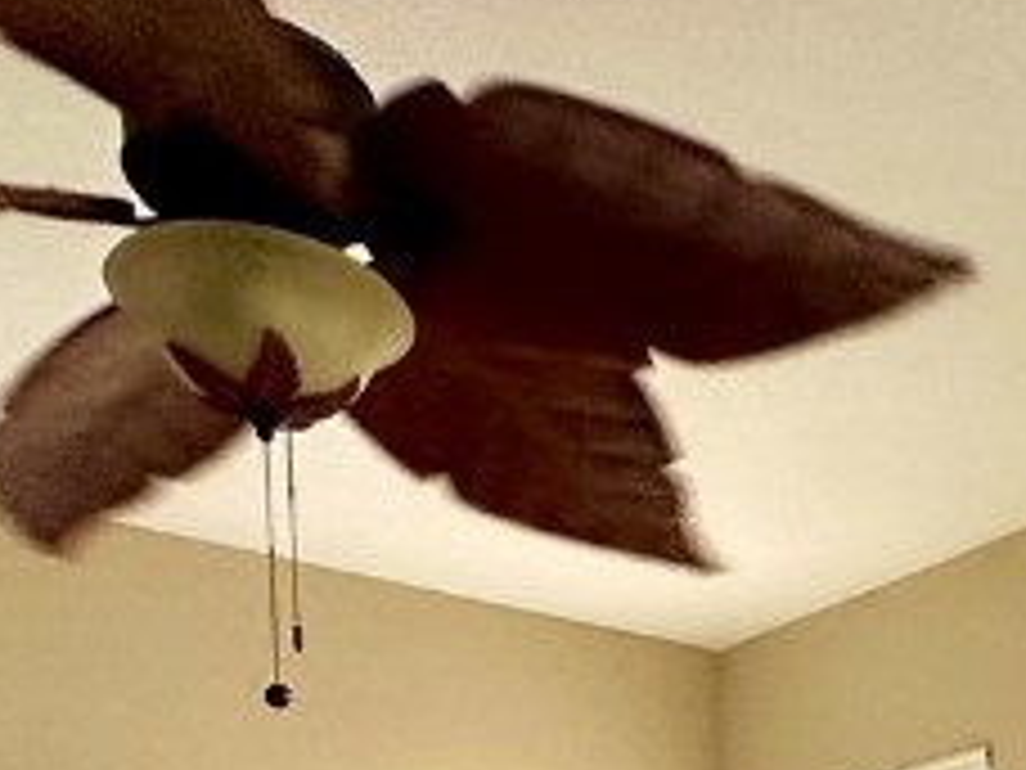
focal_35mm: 63
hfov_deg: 29.3
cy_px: 1441
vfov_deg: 17.9
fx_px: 1867
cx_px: 954
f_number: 2.2
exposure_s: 1/99
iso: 200
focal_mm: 2.22
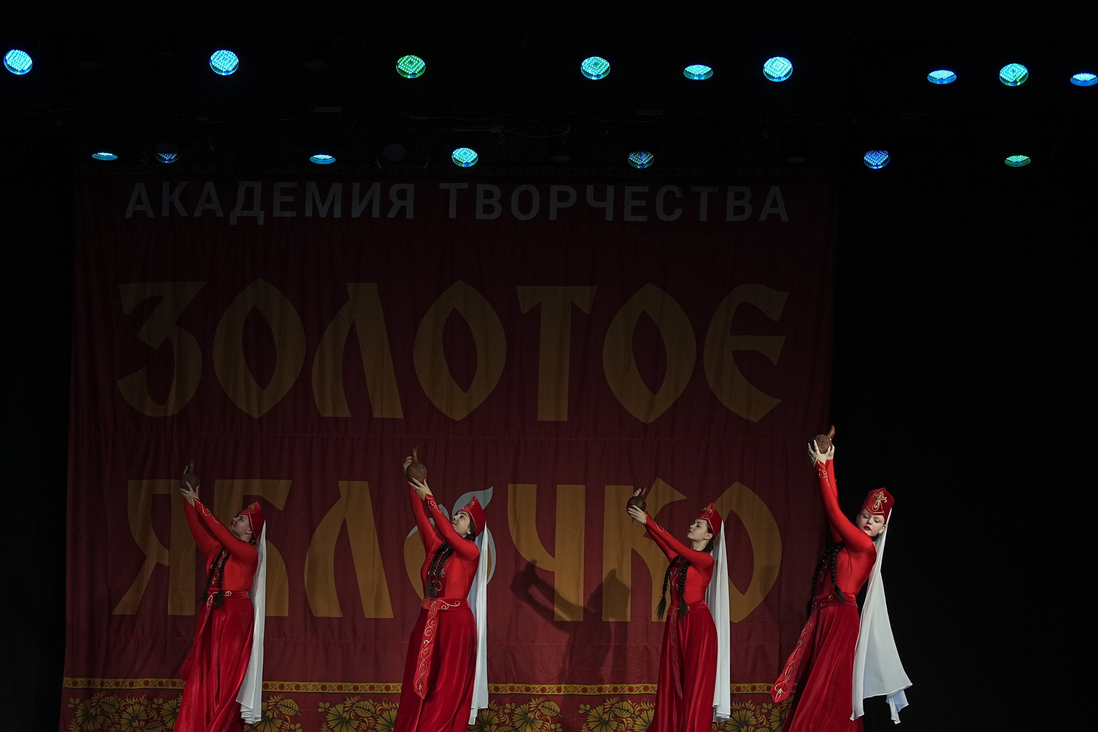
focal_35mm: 94
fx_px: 2867
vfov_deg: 14.6
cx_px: 457
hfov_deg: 21.7
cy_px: 383
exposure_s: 1/400
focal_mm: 78
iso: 2000
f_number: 4
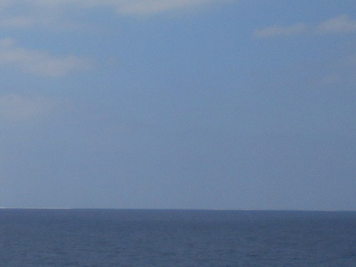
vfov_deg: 53.1
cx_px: 178
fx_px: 267
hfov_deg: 67.3
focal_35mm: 26
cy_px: 134
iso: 80
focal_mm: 4.6
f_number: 8
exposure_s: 1/320
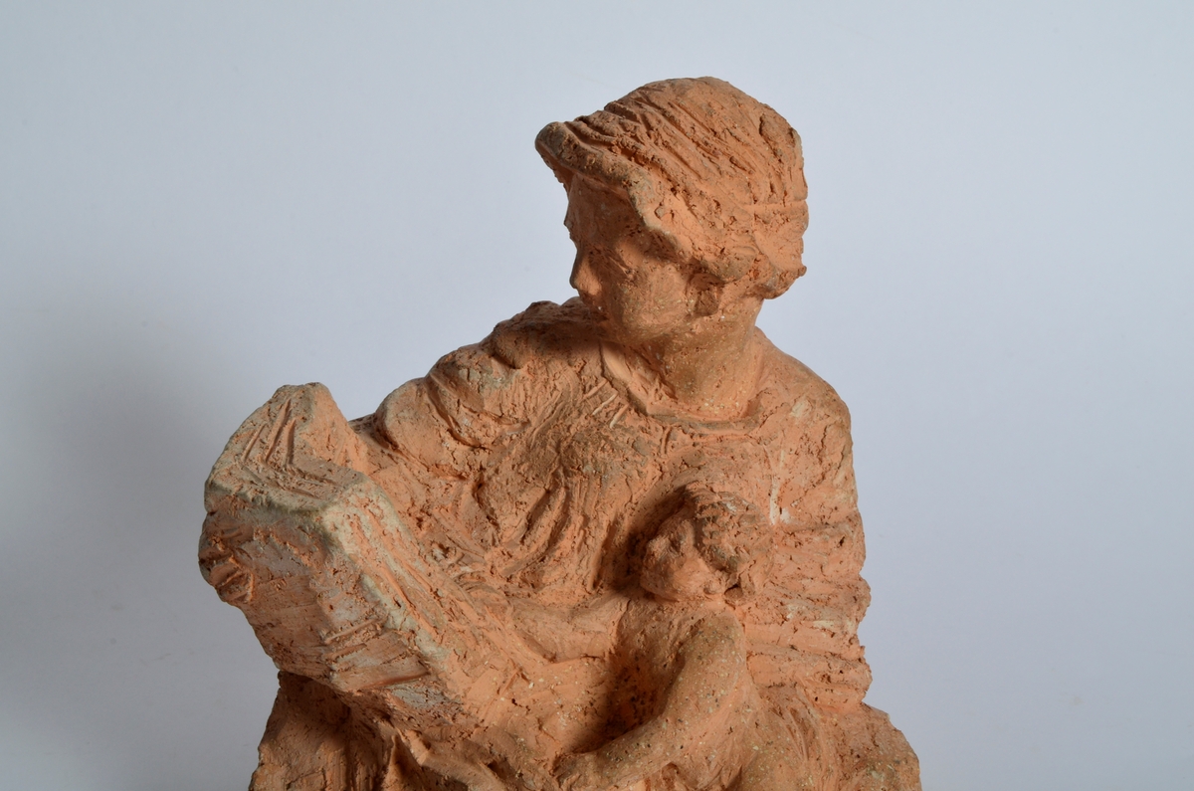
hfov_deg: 41.2
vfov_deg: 28.0
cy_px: 396
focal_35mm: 48
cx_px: 597
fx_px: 1589
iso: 200
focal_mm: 32
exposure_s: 1/160
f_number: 18
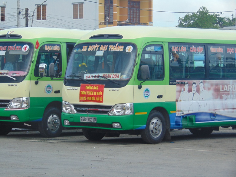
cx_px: 118
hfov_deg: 12.0
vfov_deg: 9.1
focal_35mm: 164
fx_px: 1118
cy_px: 88
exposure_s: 1/200
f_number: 4
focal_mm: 29.5
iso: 80
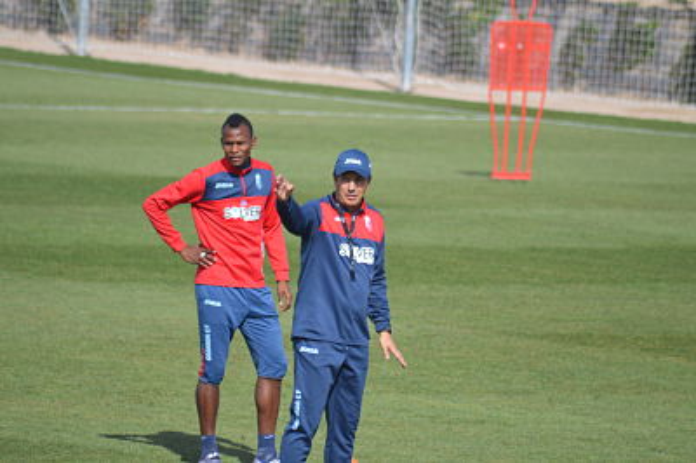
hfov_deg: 4.6
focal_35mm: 450
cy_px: 232
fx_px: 8693
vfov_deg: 3.0
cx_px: 348
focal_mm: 300
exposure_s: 1/1600
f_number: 5.6
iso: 400
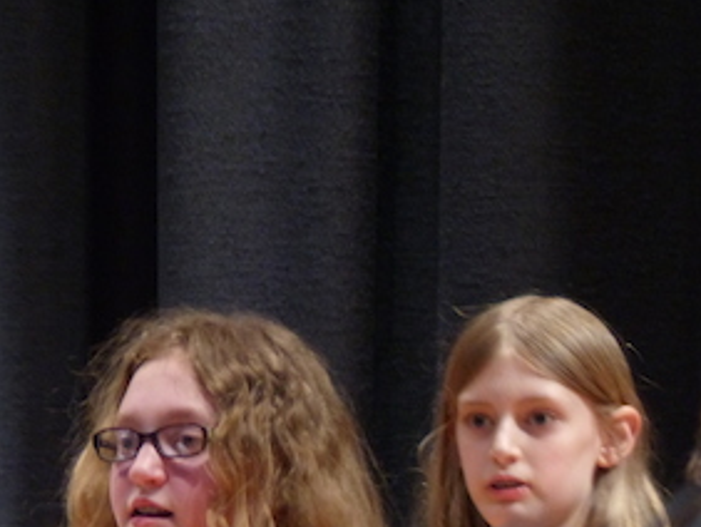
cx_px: 260
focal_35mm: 1033
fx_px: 20937
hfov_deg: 1.9
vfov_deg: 1.4
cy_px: 470
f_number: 2.8
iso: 400
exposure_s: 1/20
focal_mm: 98.5
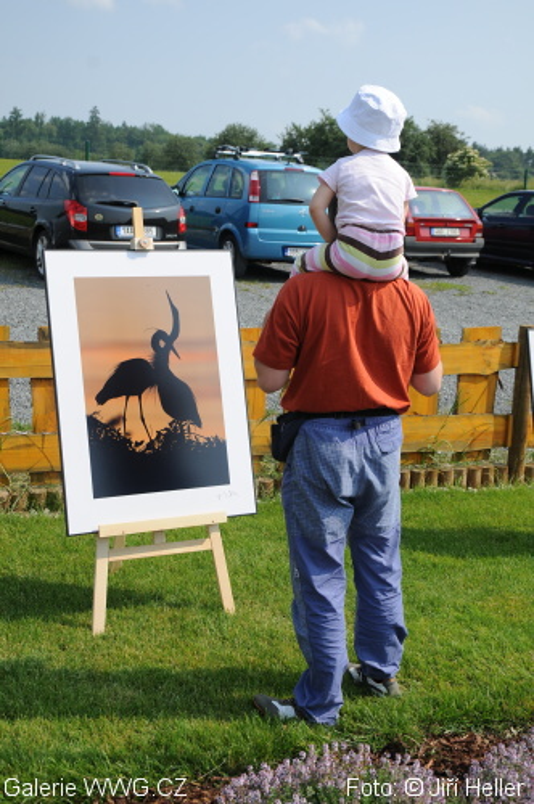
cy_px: 402
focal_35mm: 48
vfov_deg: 41.2
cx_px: 267
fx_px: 1071
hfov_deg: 28.0
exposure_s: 1/640
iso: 200
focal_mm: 32
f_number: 7.1
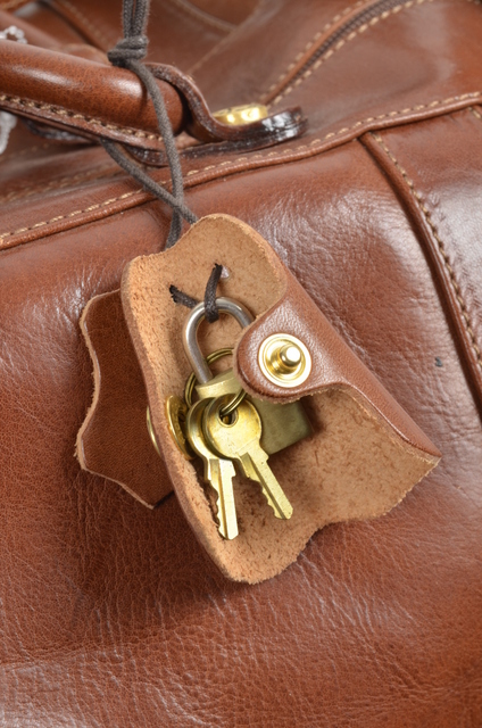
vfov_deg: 24.7
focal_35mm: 82
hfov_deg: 16.5
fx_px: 1664
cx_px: 241
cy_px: 364
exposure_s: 1/60
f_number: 14
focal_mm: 55
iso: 200
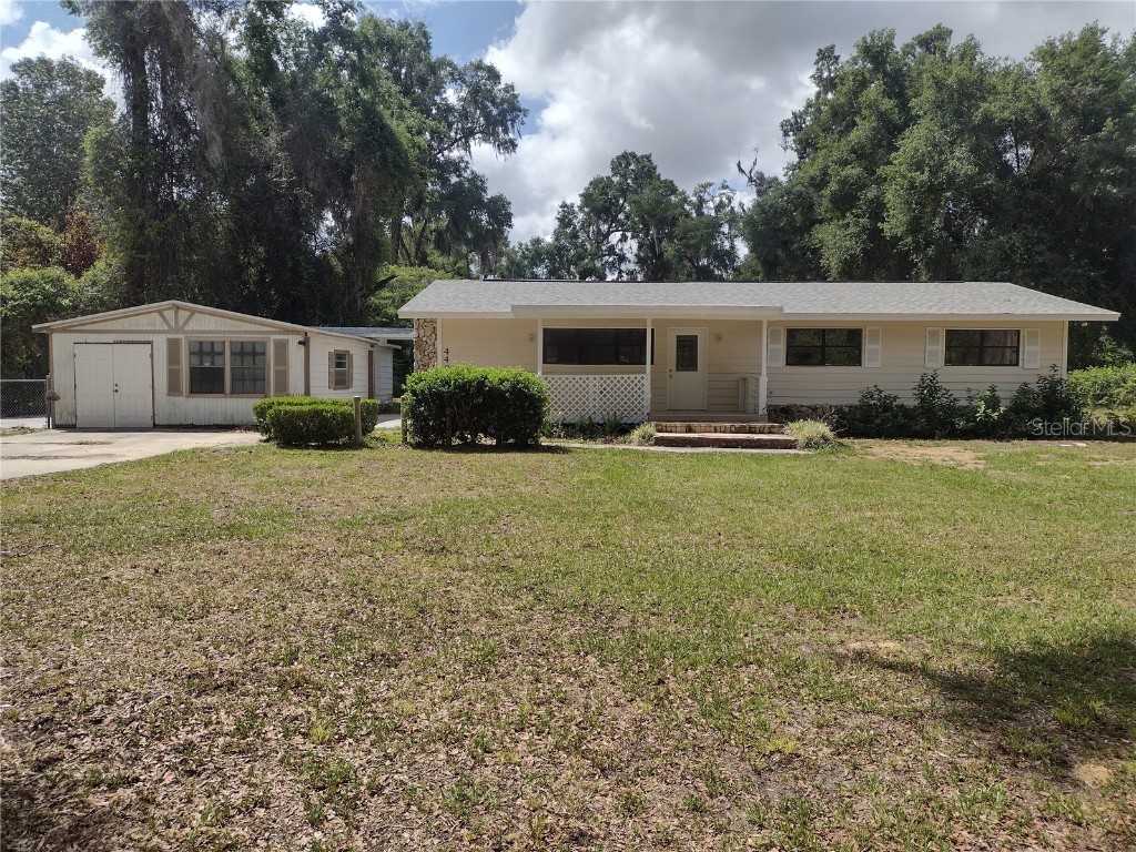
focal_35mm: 27
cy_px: 426
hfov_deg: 65.3
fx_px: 886
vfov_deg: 51.4
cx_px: 568
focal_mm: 4.71
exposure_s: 1/2434
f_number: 1.7
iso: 100
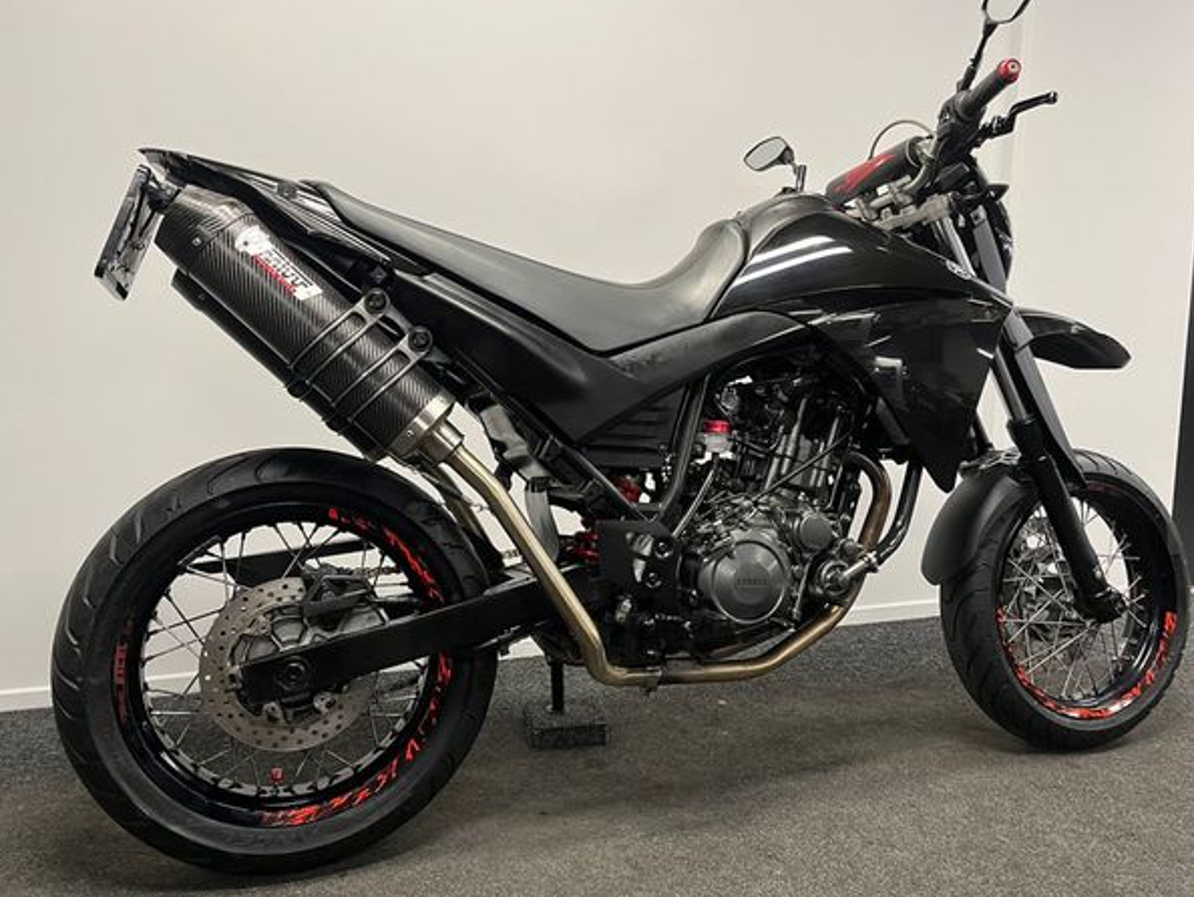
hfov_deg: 63.4
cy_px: 444
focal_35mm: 28
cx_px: 607
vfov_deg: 49.8
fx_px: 966
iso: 100
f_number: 1.6
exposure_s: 1/50
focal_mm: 5.1
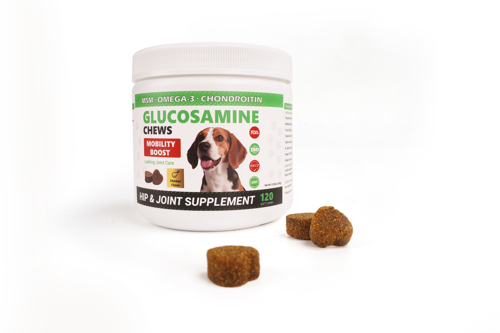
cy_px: 166
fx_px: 444
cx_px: 250
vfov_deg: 41.1
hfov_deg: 58.7
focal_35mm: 32
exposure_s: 1/80
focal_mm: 32
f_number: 14
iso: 100
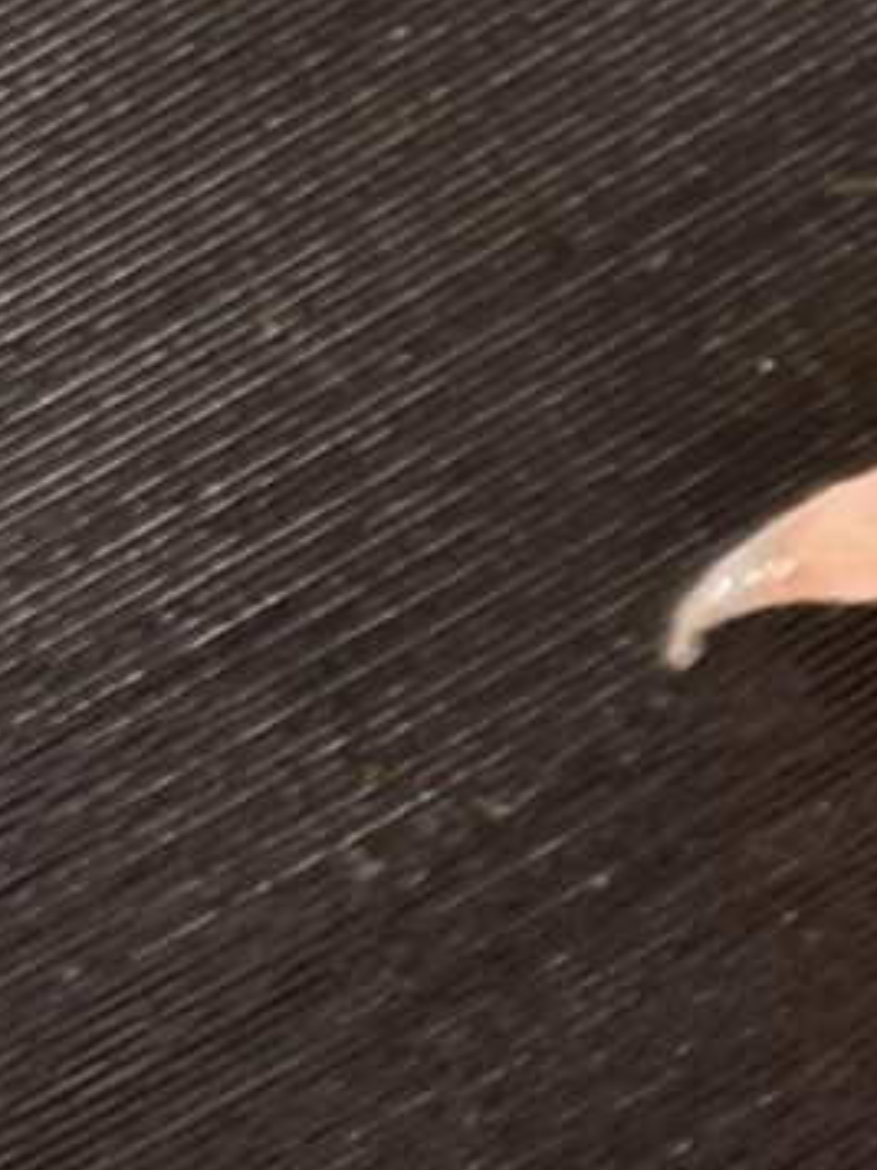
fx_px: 12634
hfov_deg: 3.9
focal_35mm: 374
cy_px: -565
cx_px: 2559
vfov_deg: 5.3
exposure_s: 1/60
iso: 64
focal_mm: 5.96
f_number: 1.6
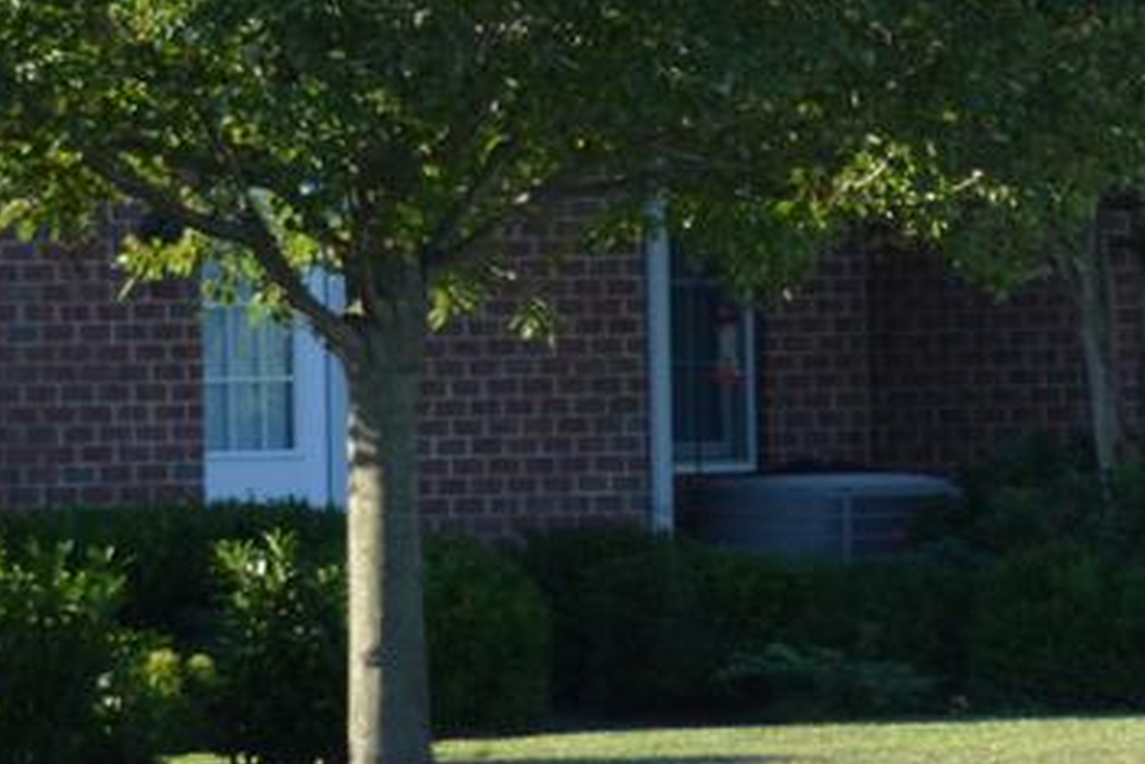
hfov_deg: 3.5
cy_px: -336
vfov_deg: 2.4
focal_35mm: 576
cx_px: 2244
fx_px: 18327
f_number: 5
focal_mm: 66
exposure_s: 1/1250
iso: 400
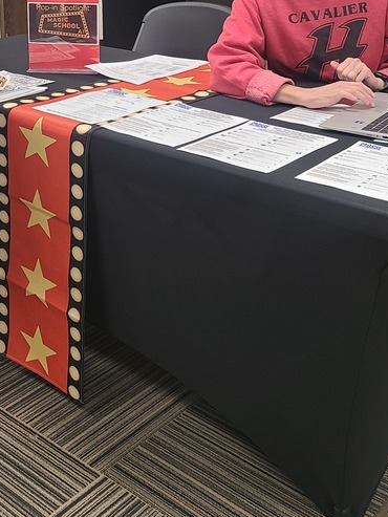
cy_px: 67
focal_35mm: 54
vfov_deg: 33.9
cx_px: 84
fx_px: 807
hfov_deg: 26.6
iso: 125
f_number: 1.8
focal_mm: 5.4
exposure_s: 1/60
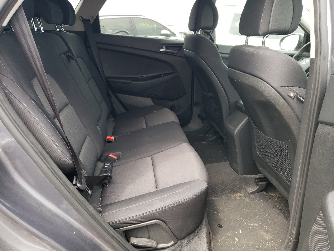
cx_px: 167
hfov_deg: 67.3
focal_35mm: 26
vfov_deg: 53.1
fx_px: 251
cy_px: 126
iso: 50
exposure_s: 1/175
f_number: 1.5
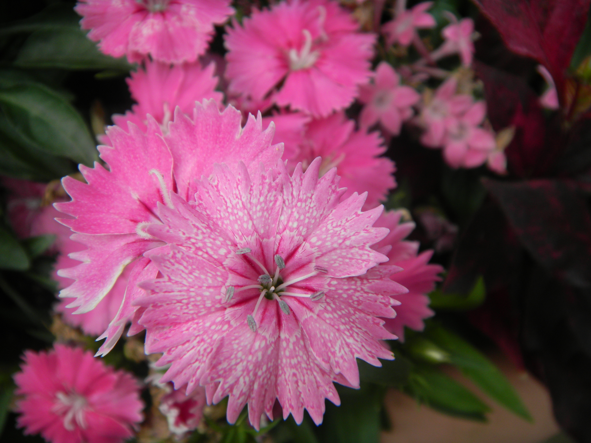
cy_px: 222
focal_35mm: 28
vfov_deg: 49.7
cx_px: 296
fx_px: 478
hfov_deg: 63.4
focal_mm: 5
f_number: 3.9
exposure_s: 1/138
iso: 80
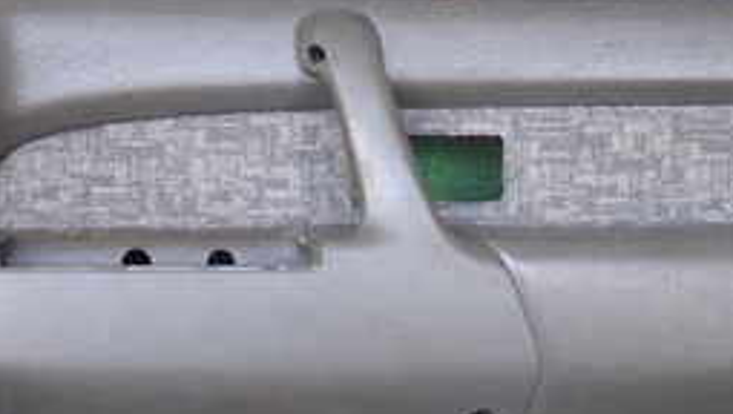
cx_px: 328
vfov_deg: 18.4
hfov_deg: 32.8
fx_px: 1245
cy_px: 411
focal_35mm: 64
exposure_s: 1/60
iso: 125
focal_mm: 4.5
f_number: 2
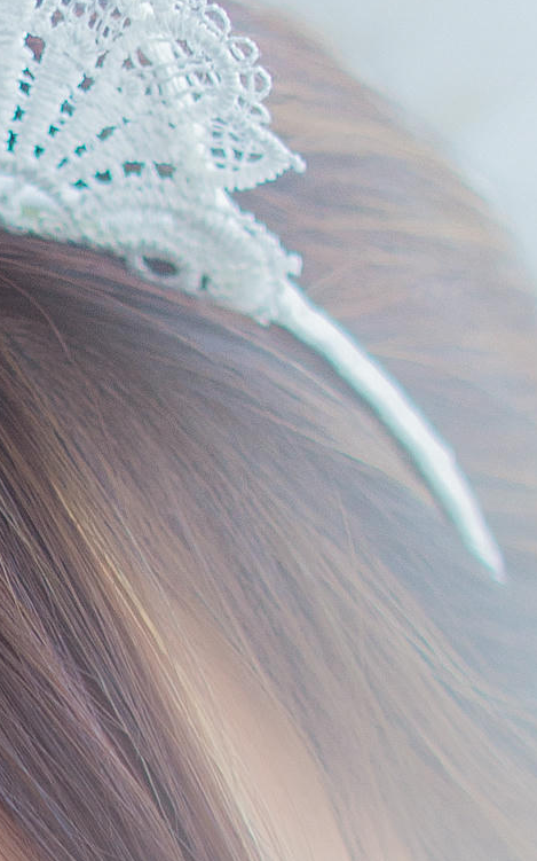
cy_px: 2163
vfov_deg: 6.7
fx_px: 6959
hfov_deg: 4.4
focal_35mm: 297
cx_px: 184
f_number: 1.8
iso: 200
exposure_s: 1/125
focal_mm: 55
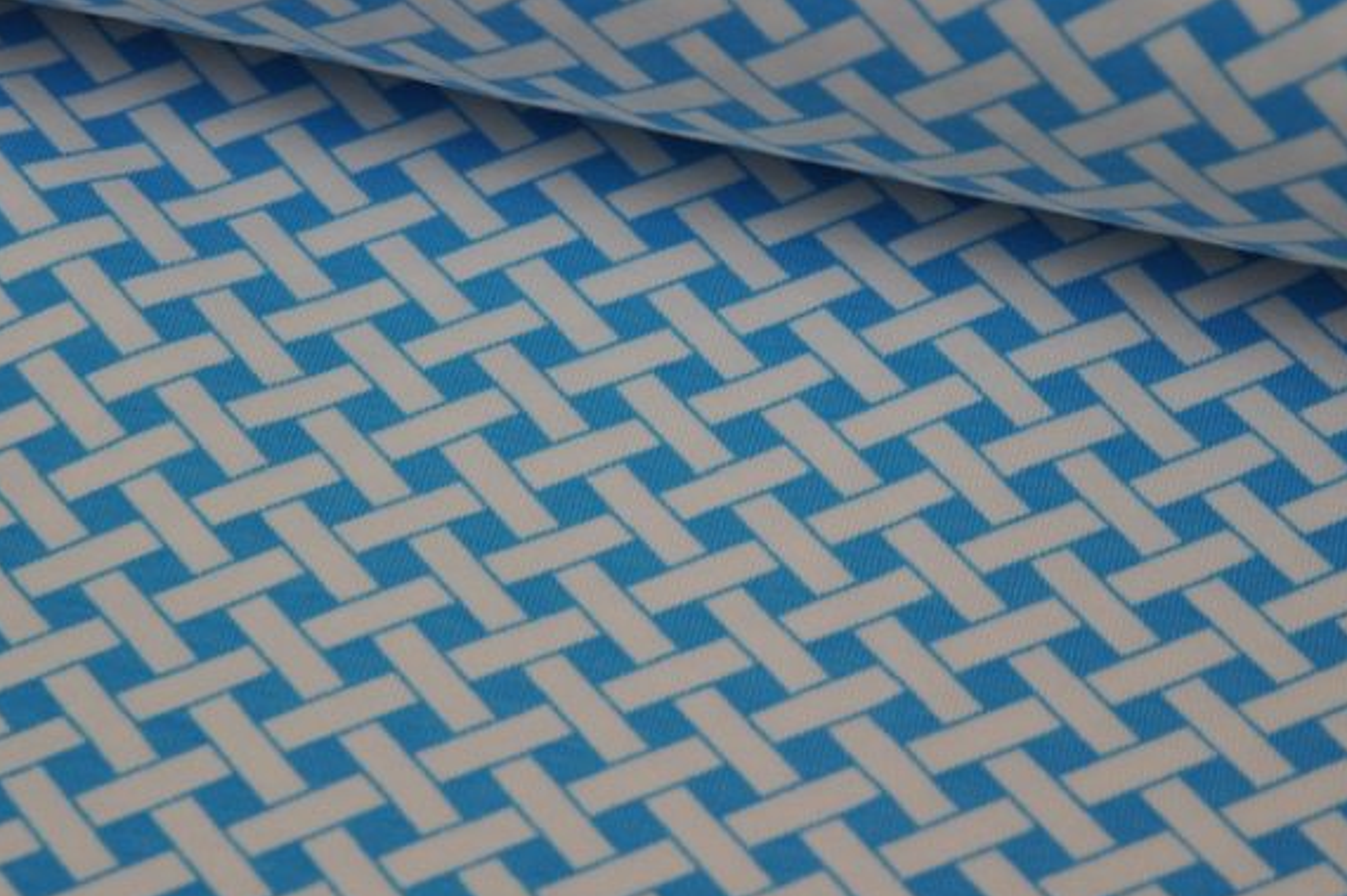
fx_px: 4325
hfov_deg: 17.7
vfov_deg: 11.8
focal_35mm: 116
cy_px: 472
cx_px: 558
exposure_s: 1/125
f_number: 5.6
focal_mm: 55
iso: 280
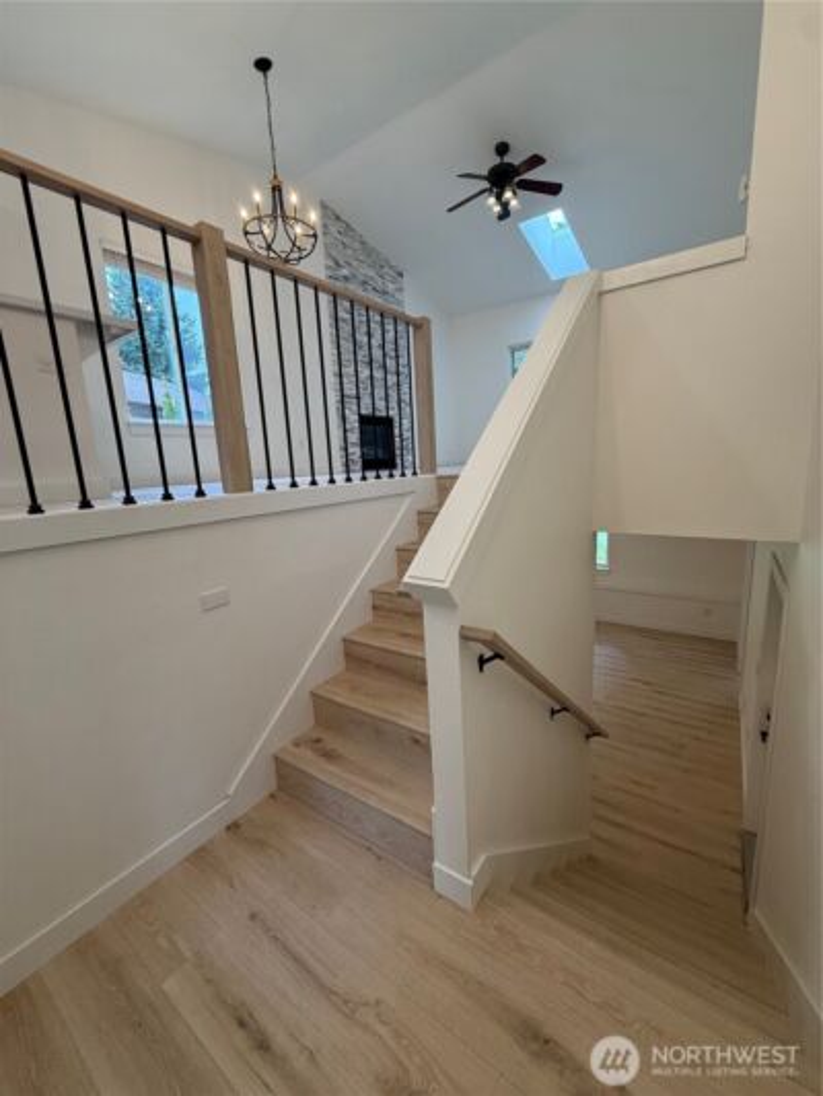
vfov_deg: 102.1
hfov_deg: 85.7
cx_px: 412
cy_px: 548
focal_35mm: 14
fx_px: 444
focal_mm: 2.22
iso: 200
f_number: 2.2
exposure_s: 1/120
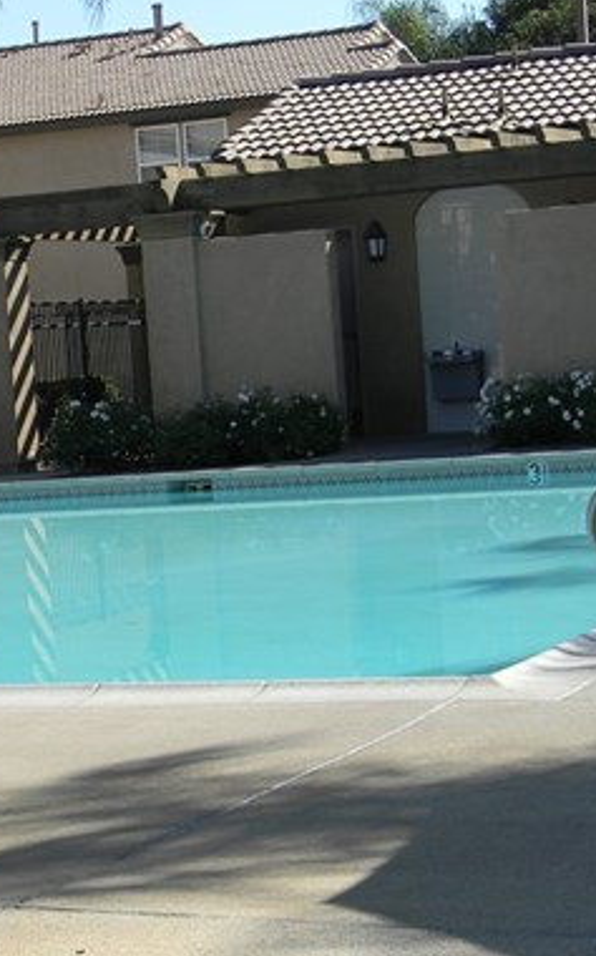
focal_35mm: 100
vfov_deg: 20.8
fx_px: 2603
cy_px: 533
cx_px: 3
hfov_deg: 12.9
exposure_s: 1/447
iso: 80
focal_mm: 10.1
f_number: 4.1
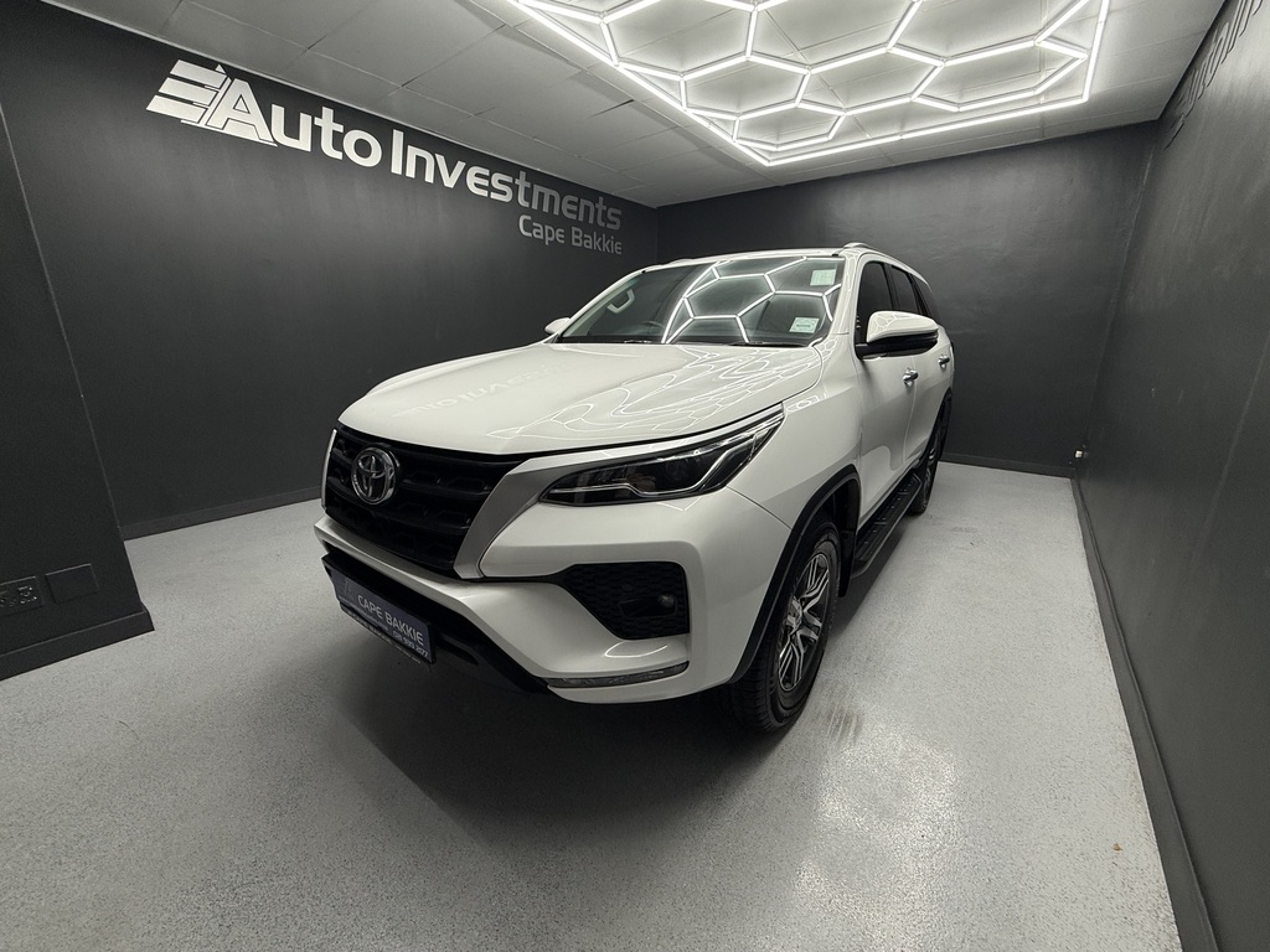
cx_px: 635
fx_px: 514
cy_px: 476
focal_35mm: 14
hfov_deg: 102.1
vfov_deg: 85.7
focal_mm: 2.22
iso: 50
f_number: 2.2
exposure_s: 1/99
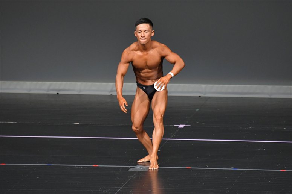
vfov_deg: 3.1
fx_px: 3648
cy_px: 97
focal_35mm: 450
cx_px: 146
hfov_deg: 4.6
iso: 4000
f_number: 5.6
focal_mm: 300
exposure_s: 1/400
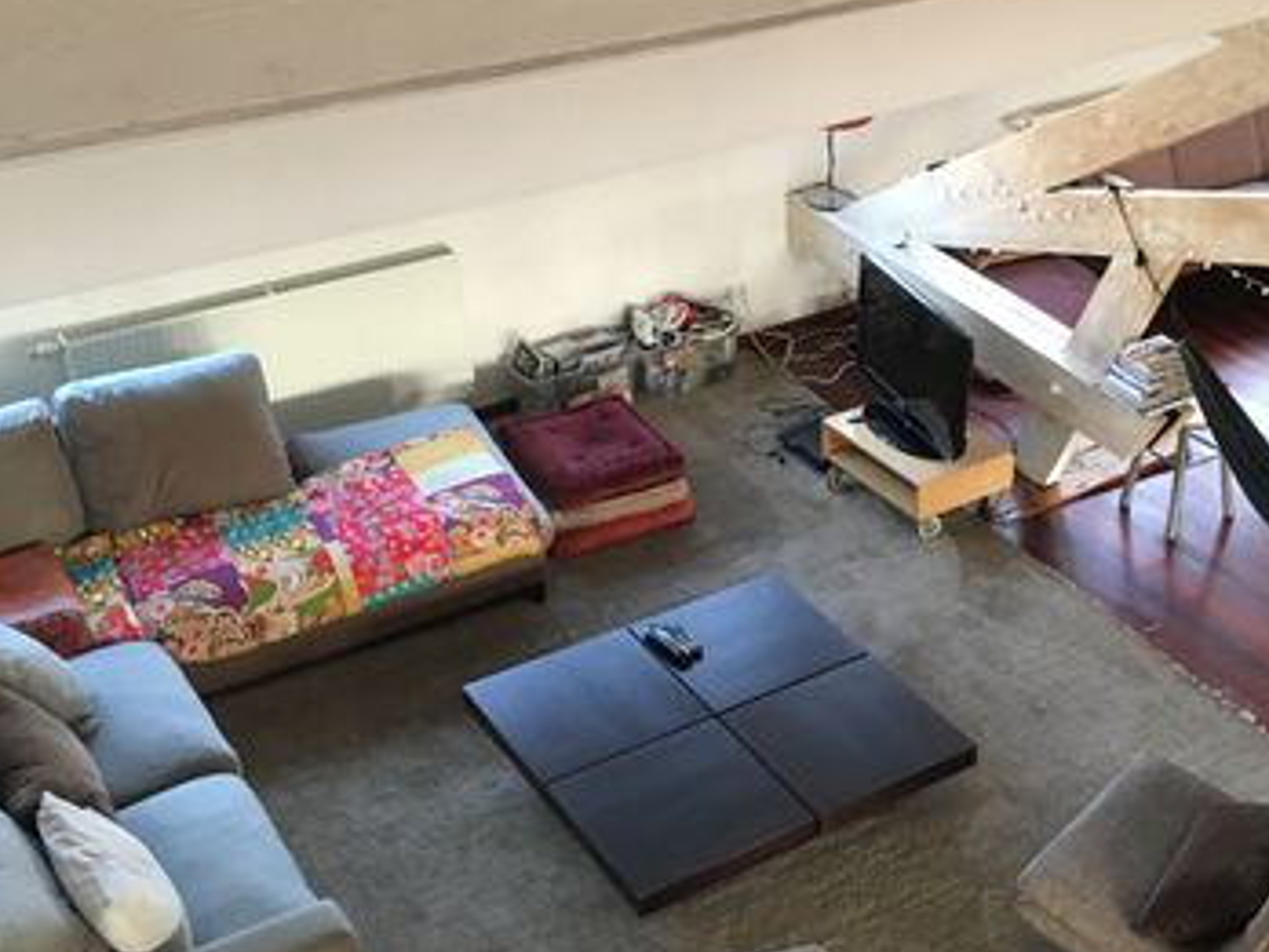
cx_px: 915
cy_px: 503
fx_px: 1833
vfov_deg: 29.1
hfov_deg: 37.5
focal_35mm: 50
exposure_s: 1/33
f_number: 2.2
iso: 200
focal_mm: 4.15
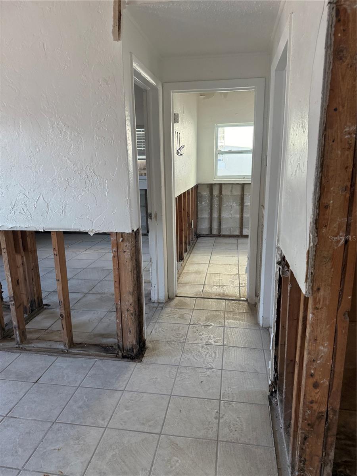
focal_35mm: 24
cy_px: 238
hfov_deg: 56.8
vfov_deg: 71.6
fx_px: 330
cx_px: 178
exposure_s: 1/182
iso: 160
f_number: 1.78
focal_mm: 6.76
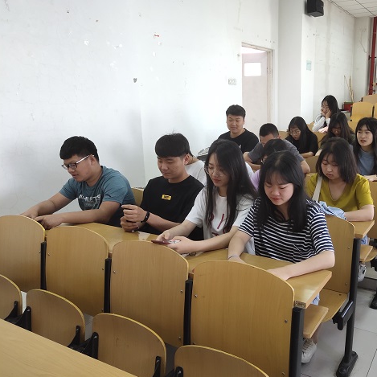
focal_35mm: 35
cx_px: 254
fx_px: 431
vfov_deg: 47.2
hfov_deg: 46.4
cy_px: 186
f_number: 1.8
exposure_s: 1/50
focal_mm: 4.27
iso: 292
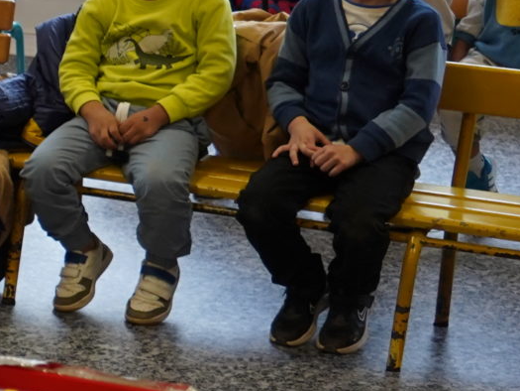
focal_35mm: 164
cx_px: -720
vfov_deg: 9.0
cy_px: 280
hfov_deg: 10.4
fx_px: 2464
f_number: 4
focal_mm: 35
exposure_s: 1/160
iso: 1000
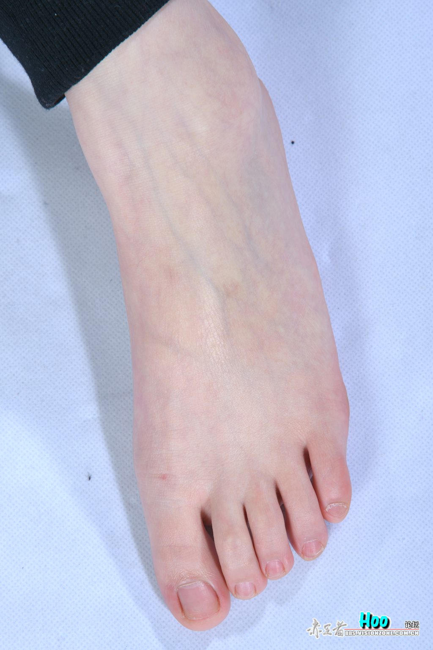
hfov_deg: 11.4
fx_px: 2165
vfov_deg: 17.1
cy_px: 325
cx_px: 216
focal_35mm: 120
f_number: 14
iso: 100
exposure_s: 1/160
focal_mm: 120
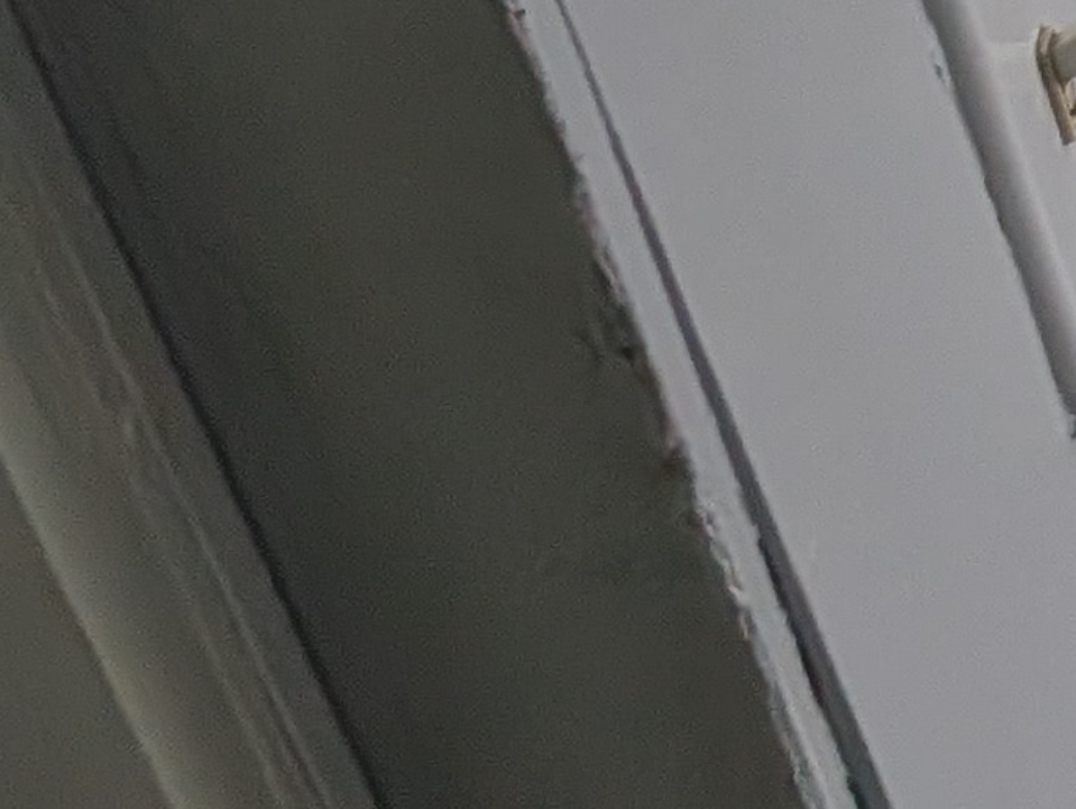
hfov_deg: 11.6
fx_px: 2209
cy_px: -1104
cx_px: 3178
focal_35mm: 71
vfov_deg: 14.3
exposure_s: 1/120
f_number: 1.95
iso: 50
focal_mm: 2.23
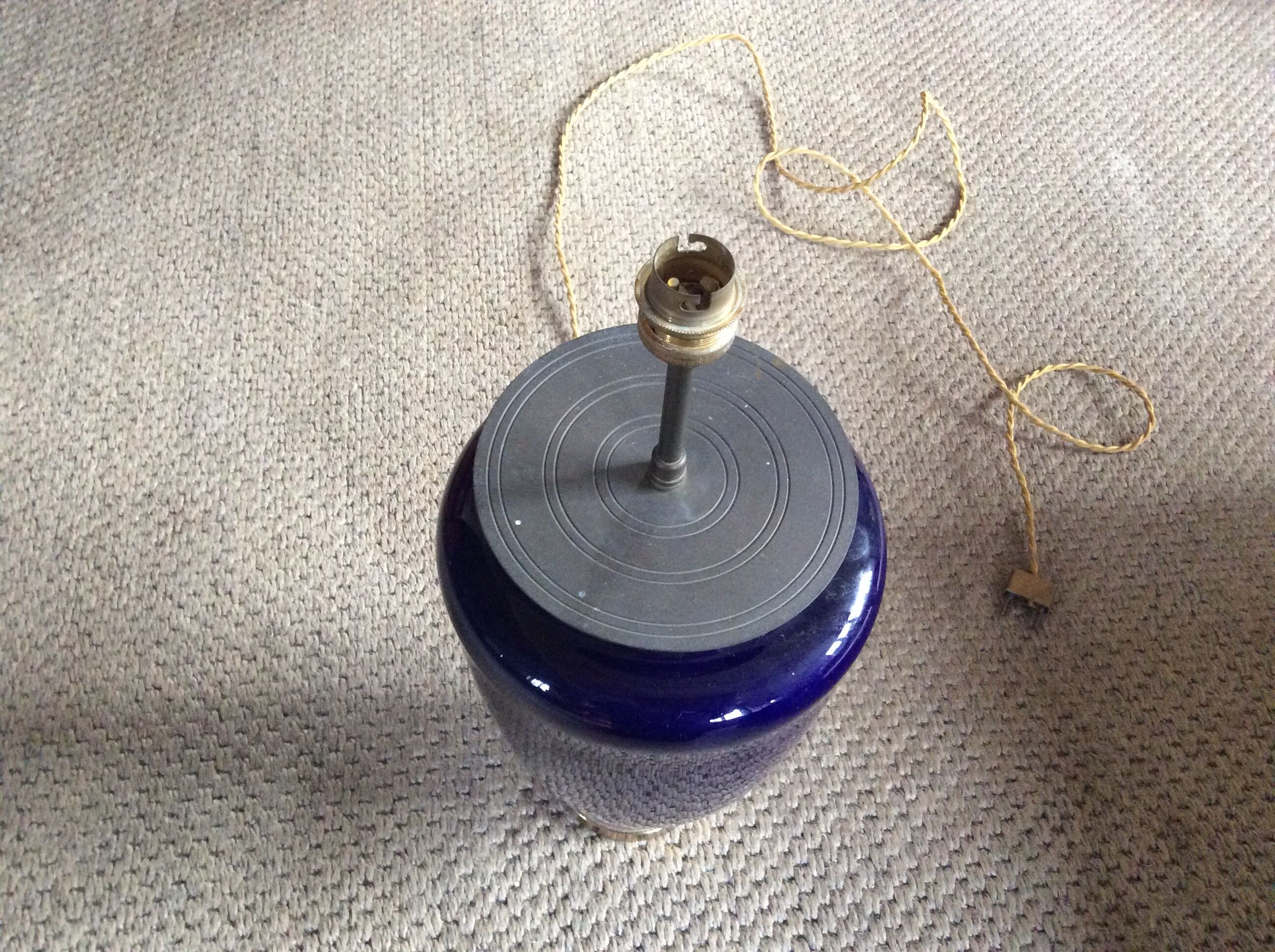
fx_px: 1177
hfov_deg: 56.9
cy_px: 476
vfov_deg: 44.1
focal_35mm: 32
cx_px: 638
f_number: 2.4
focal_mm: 3.3
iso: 250
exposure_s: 1/25
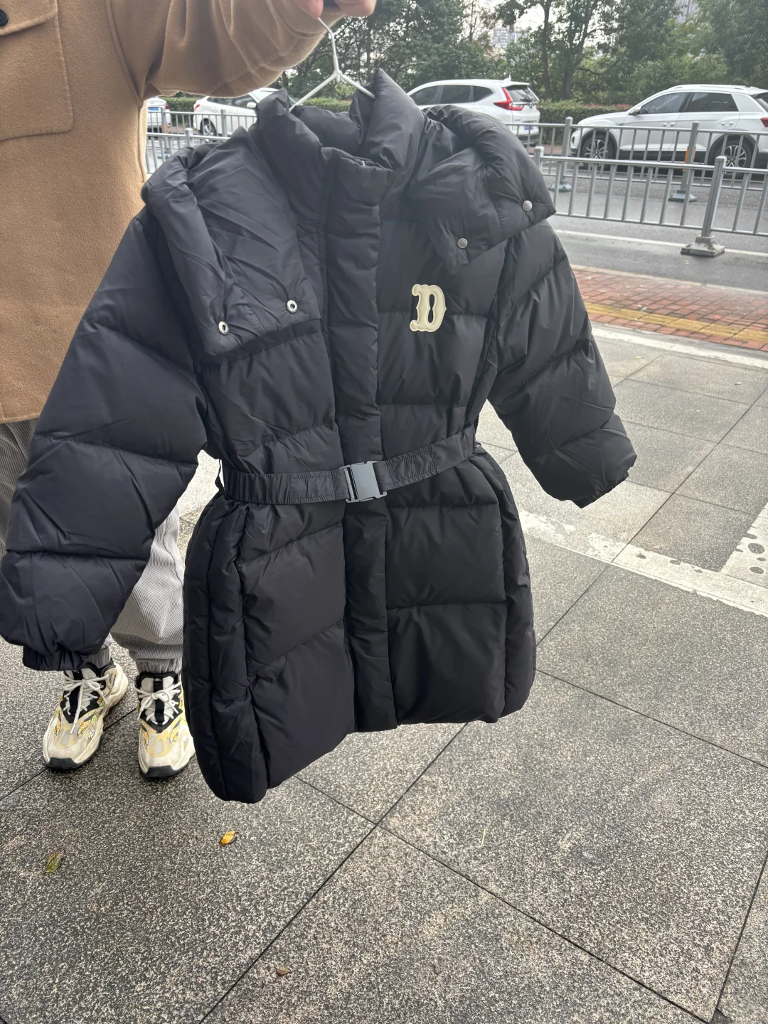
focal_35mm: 26
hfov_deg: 53.1
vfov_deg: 67.3
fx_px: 769
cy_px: 512
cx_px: 384
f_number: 1.6
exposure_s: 1/121
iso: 64
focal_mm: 5.96
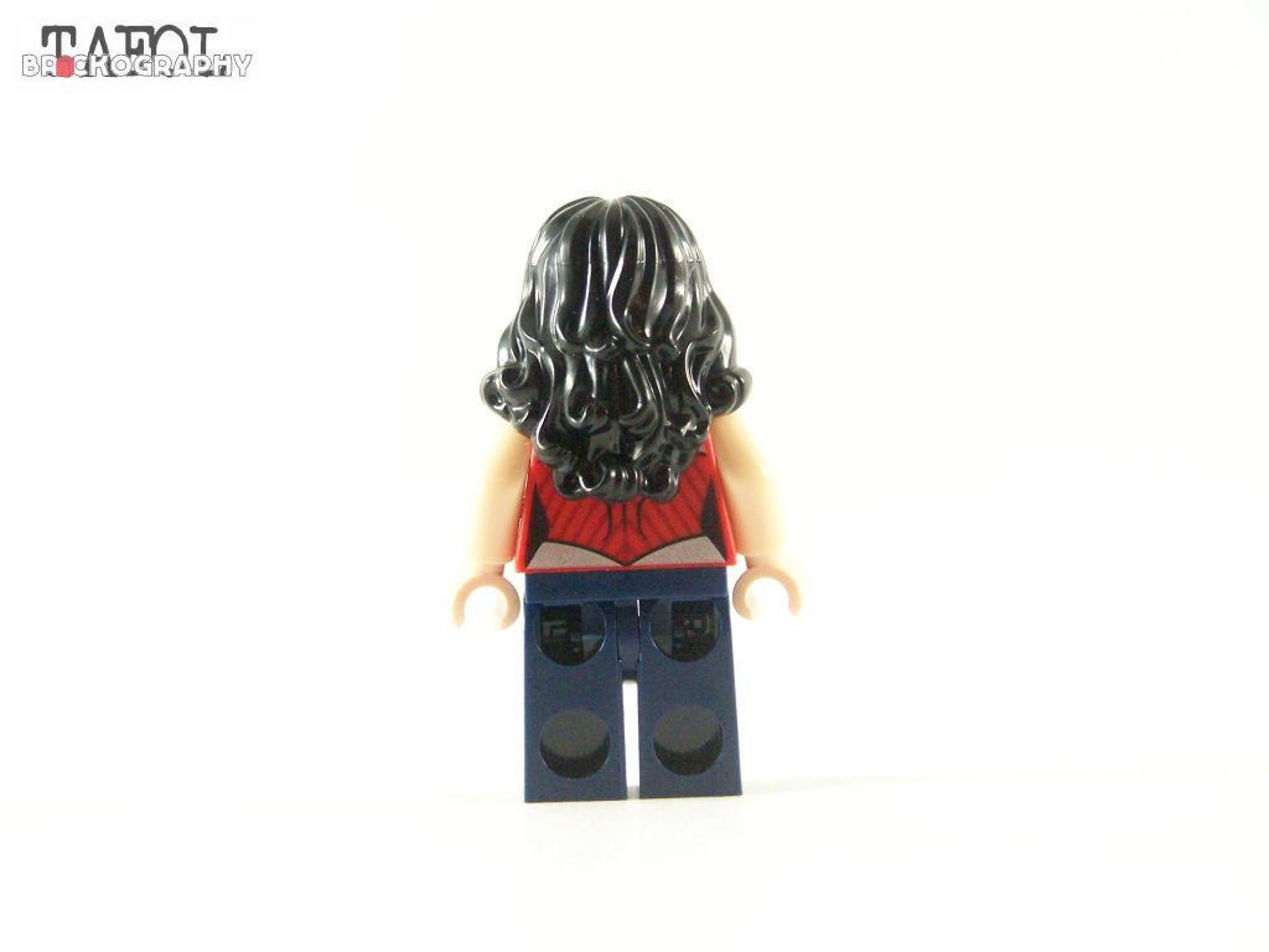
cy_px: 476
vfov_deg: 14.1
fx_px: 3849
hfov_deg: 18.7
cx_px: 634
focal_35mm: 105
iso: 400
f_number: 3.6
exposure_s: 1/60
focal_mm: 17.5
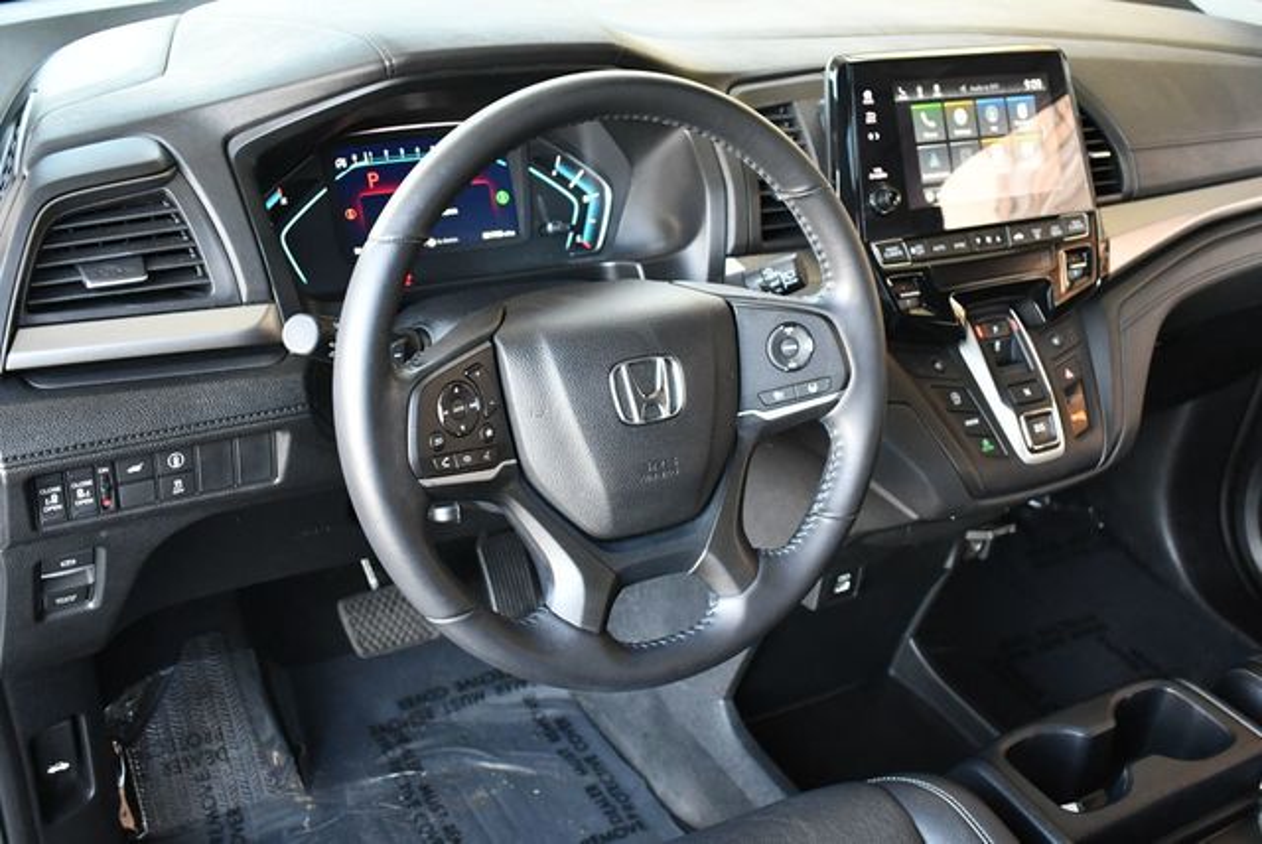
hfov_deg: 48.4
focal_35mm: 40
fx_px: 1403
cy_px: 422
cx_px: 631
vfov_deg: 33.5
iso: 1800
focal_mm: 20
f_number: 3.8
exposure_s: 1/125
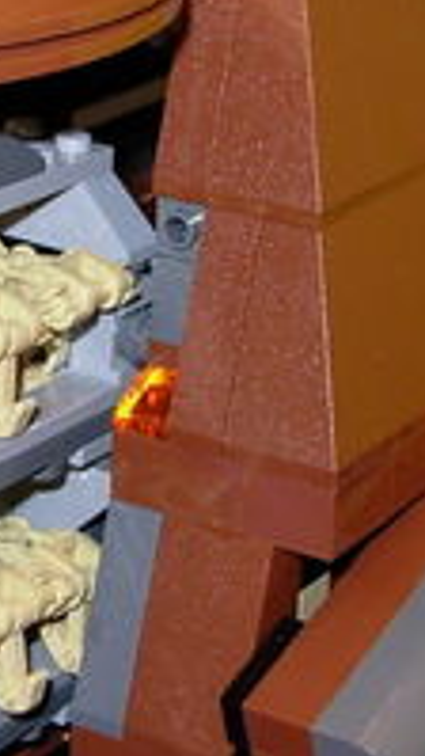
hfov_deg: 9.6
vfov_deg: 17.1
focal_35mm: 125
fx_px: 2503
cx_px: -46
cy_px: 289
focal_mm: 6.3
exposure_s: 1/32
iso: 50
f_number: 2.9
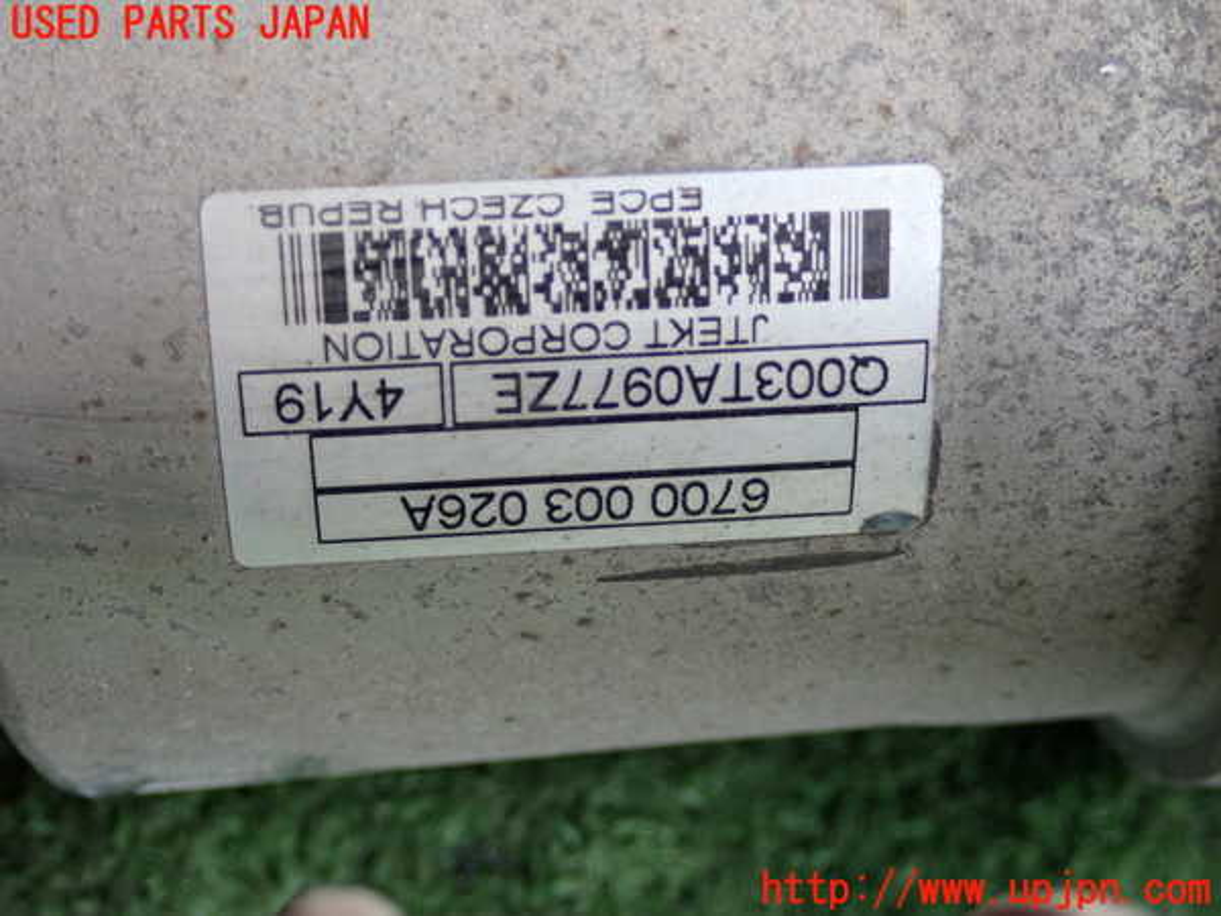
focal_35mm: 62
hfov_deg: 31.2
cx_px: 610
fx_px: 2187
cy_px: 458
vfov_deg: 23.7
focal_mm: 11.09
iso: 250
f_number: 3.6
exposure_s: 1/60
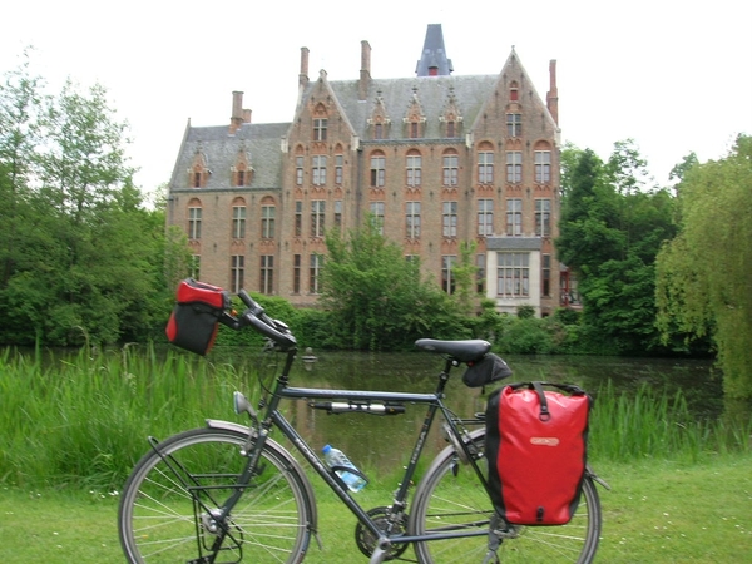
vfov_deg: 41.8
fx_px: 739
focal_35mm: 34
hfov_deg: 54.0
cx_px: 376
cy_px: 282
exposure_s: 1/89
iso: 50
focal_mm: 5.7
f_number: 4.9
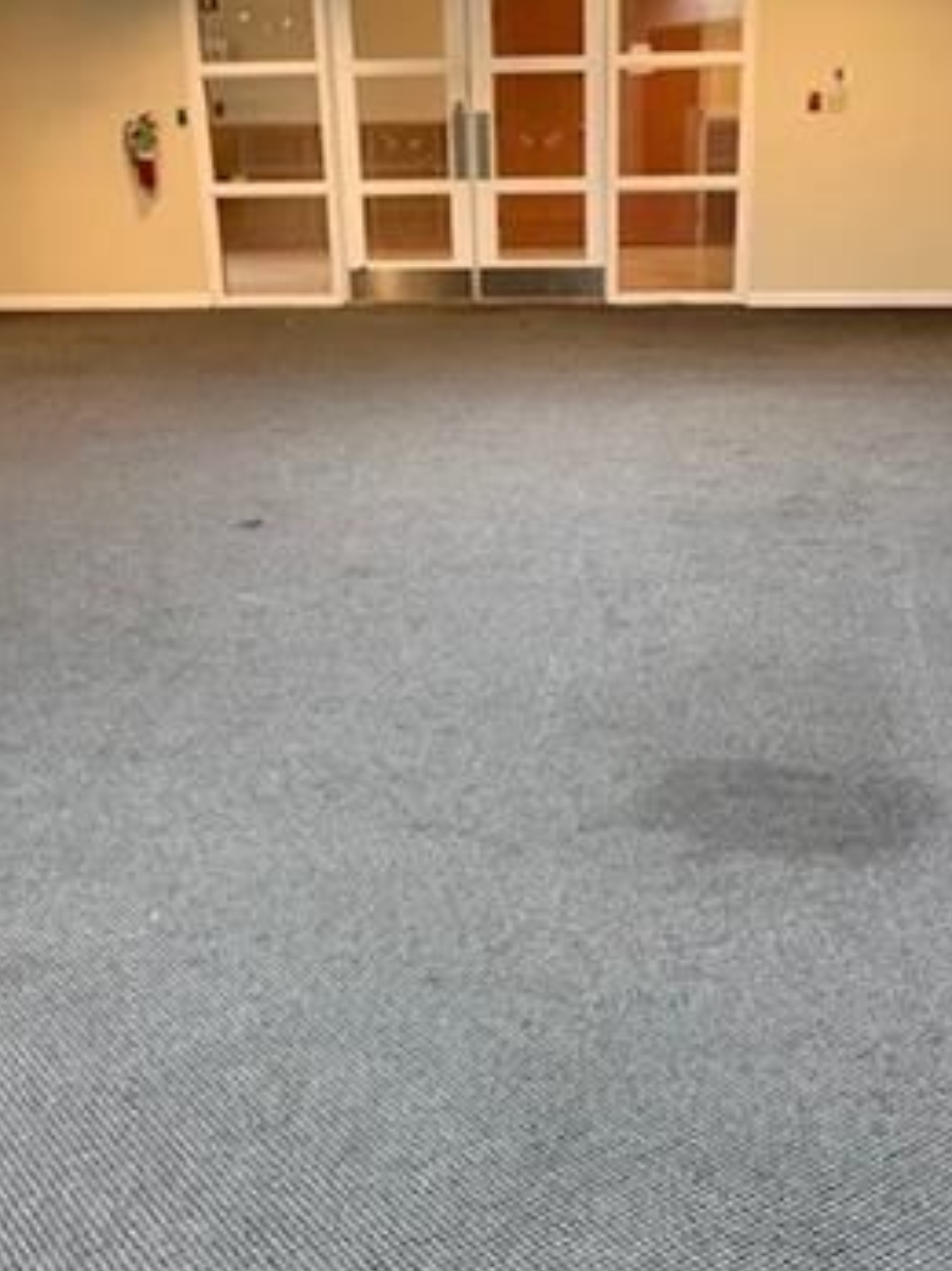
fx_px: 1651
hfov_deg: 32.1
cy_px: 974
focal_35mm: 45
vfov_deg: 40.7
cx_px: 553
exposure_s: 1/60
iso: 125
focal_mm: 4.25
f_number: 1.8
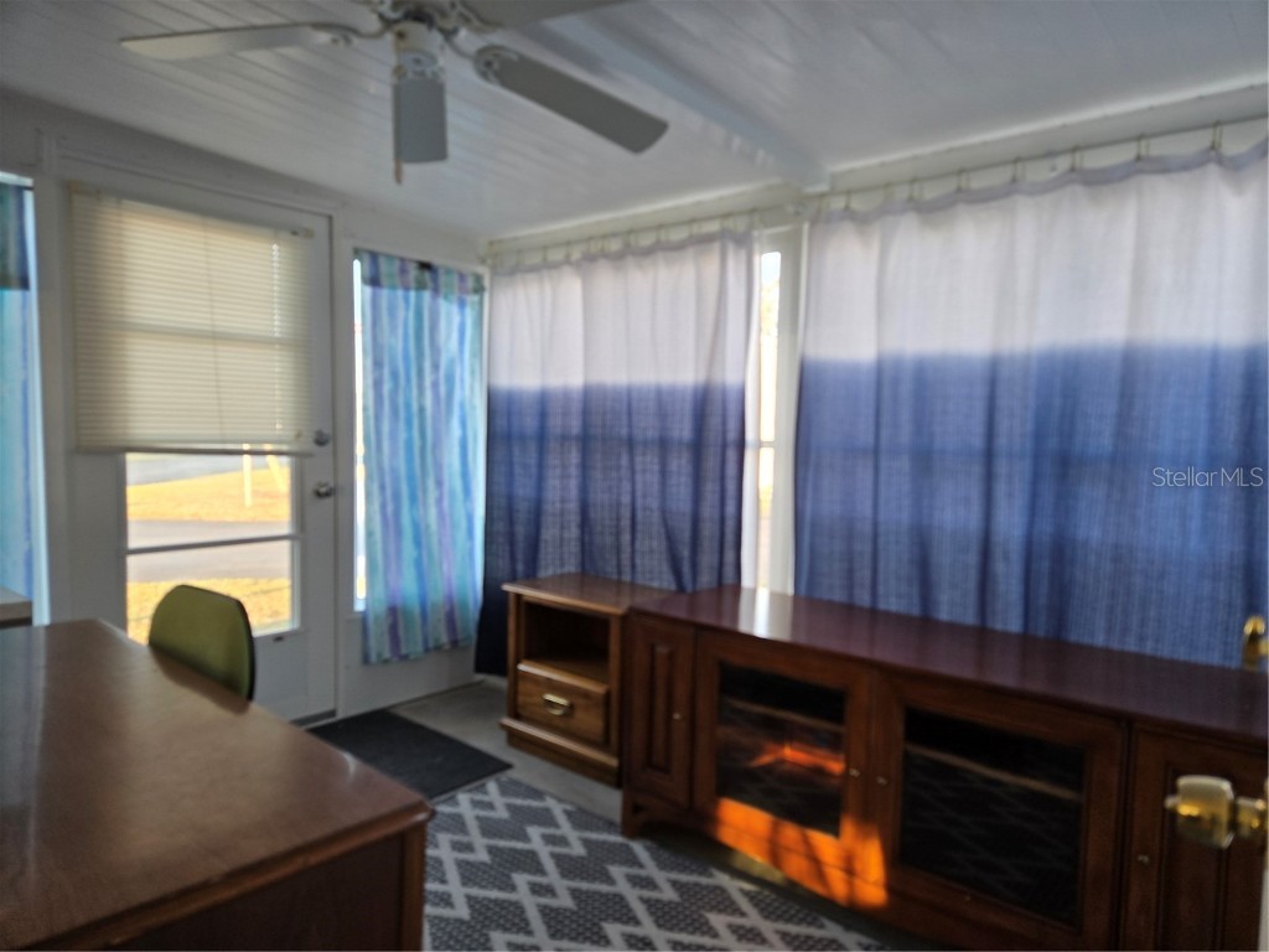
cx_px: 634
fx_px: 843
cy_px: 476
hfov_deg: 73.9
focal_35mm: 23
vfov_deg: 58.9
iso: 64
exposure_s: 1/120
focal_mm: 5.4
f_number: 1.8
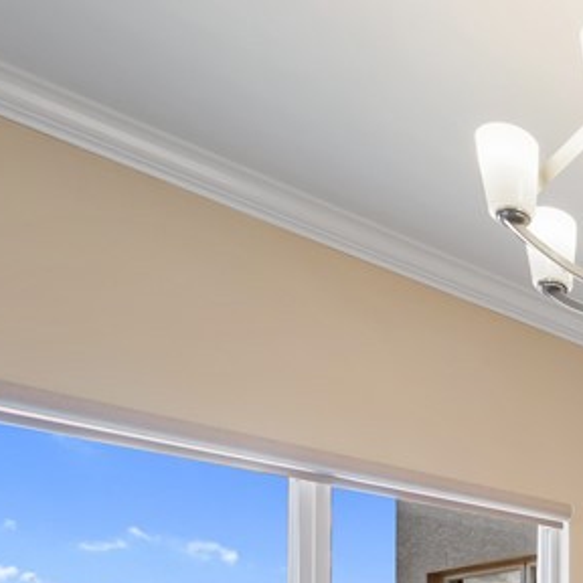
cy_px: 729
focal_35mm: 44
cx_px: 911
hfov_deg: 26.0
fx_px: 838
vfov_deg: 31.1
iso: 200
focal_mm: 7
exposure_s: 1/15
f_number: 7.1
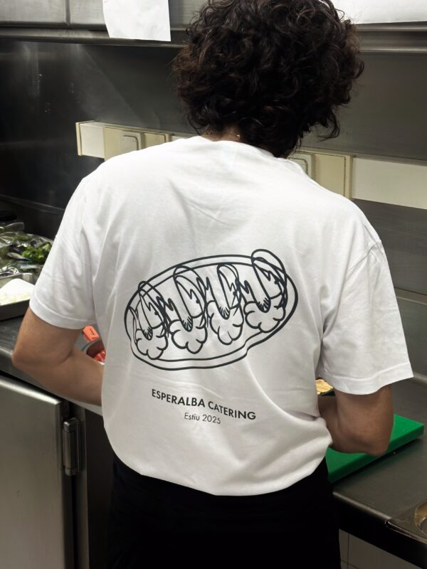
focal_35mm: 48
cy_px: 284
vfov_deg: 39.7
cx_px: 214
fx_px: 789
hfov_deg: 30.3
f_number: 1.78
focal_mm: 6.86
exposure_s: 1/50
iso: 80
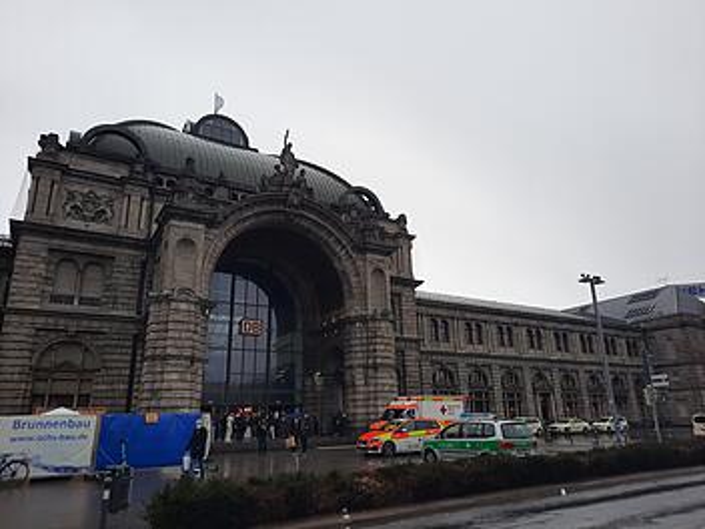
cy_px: 264
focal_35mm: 25
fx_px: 509
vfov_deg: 54.9
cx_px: 352
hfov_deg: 69.4
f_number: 2
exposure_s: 1/297
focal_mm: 4.6
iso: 32
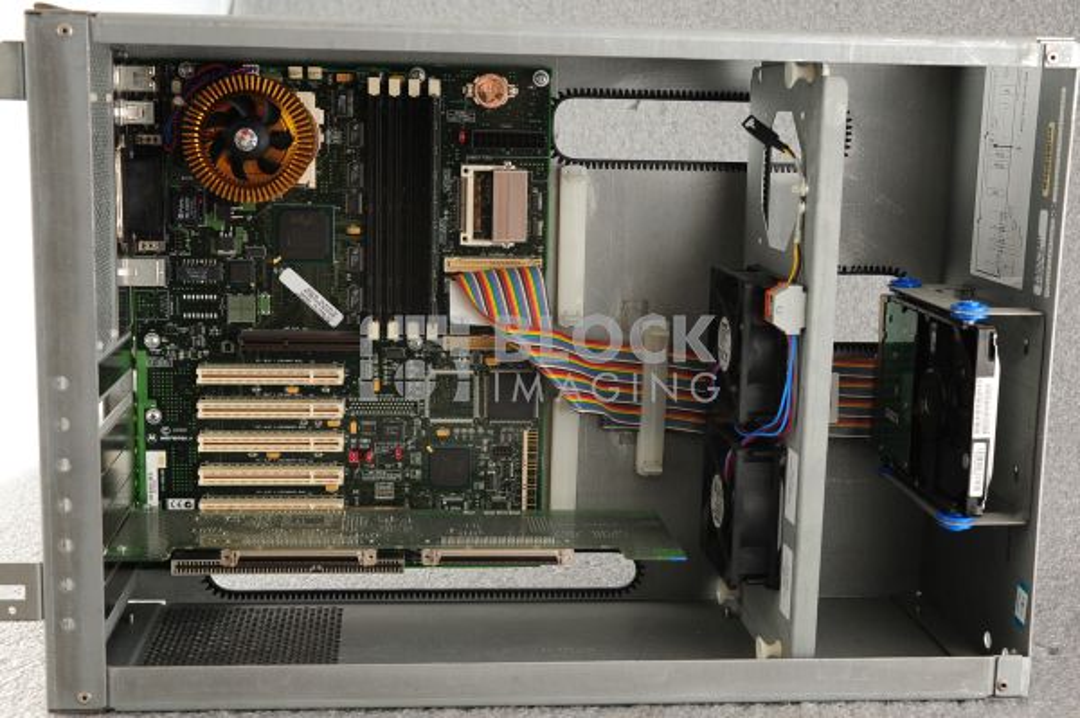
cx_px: 540
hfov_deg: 39.6
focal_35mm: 50
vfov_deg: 26.9
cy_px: 359
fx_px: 1499
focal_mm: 50
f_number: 8
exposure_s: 1/125
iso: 1600
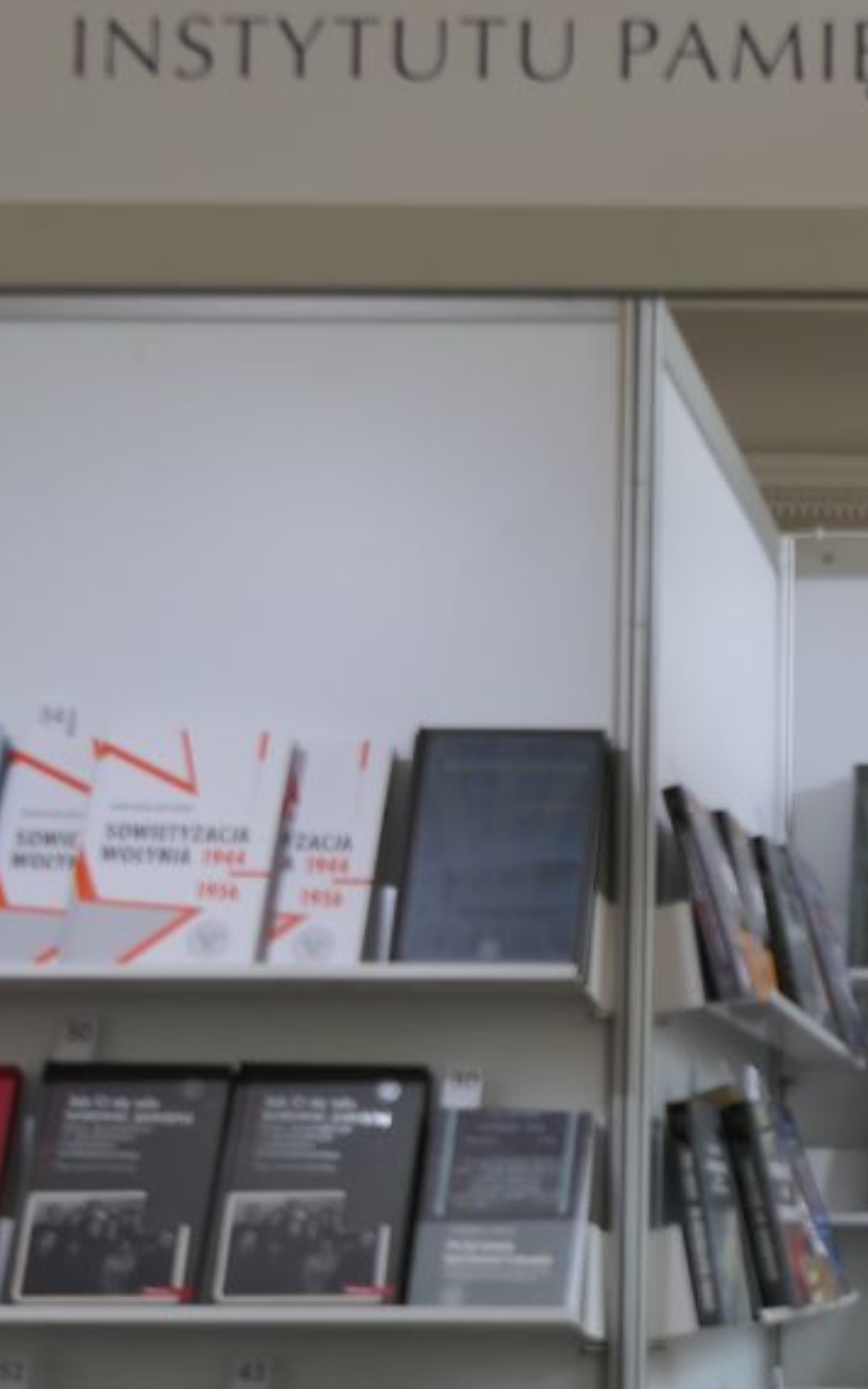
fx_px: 2649
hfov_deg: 17.5
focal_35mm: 70
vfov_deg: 28.8
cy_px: 1075
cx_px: 1100
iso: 125
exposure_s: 1/125
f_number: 3
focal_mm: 10.1
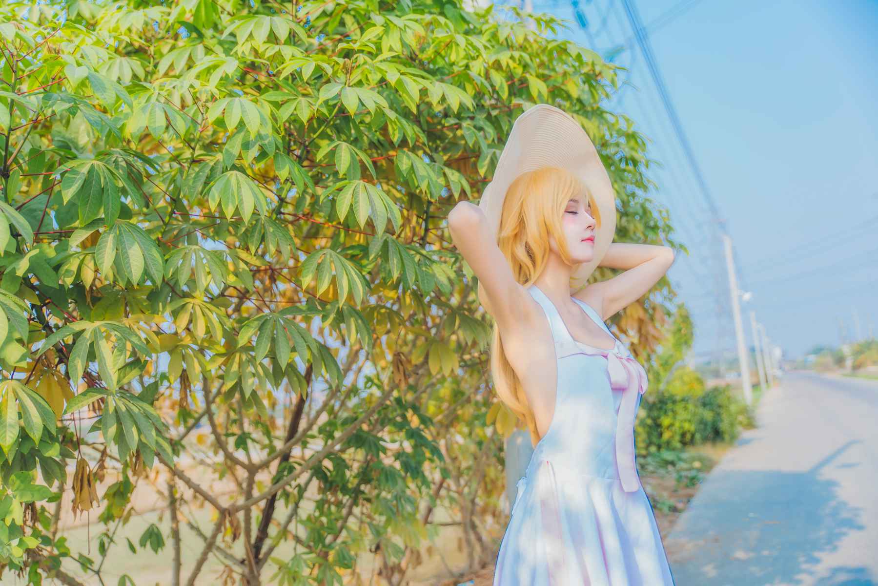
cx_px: 439
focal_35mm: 36
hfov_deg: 53.1
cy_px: 293
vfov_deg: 36.9
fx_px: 878
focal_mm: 36
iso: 80
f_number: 2.8
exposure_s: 1/500
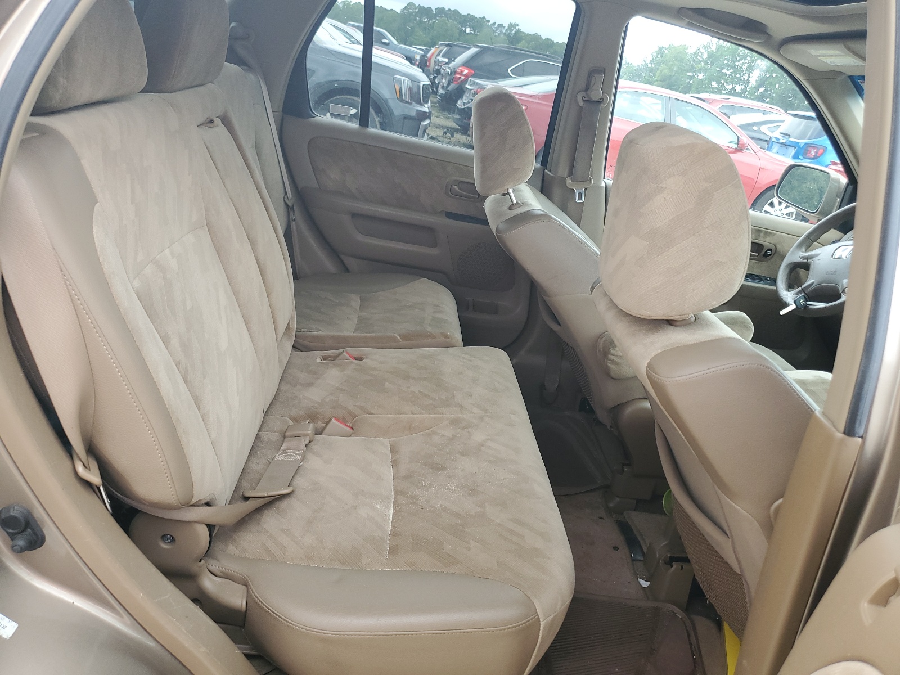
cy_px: 338
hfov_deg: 67.3
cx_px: 450
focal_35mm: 26
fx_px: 676
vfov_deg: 53.1
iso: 70
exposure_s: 1/120
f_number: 1.5
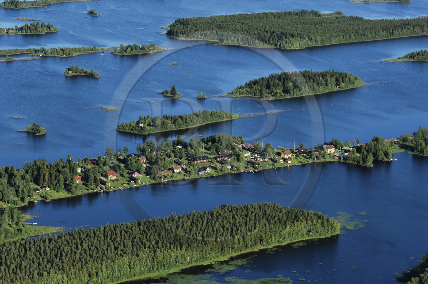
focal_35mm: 117
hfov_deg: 17.5
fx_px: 1389
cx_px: 214
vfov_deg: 11.7
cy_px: 142
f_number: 4
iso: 100
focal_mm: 78
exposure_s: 1/1000
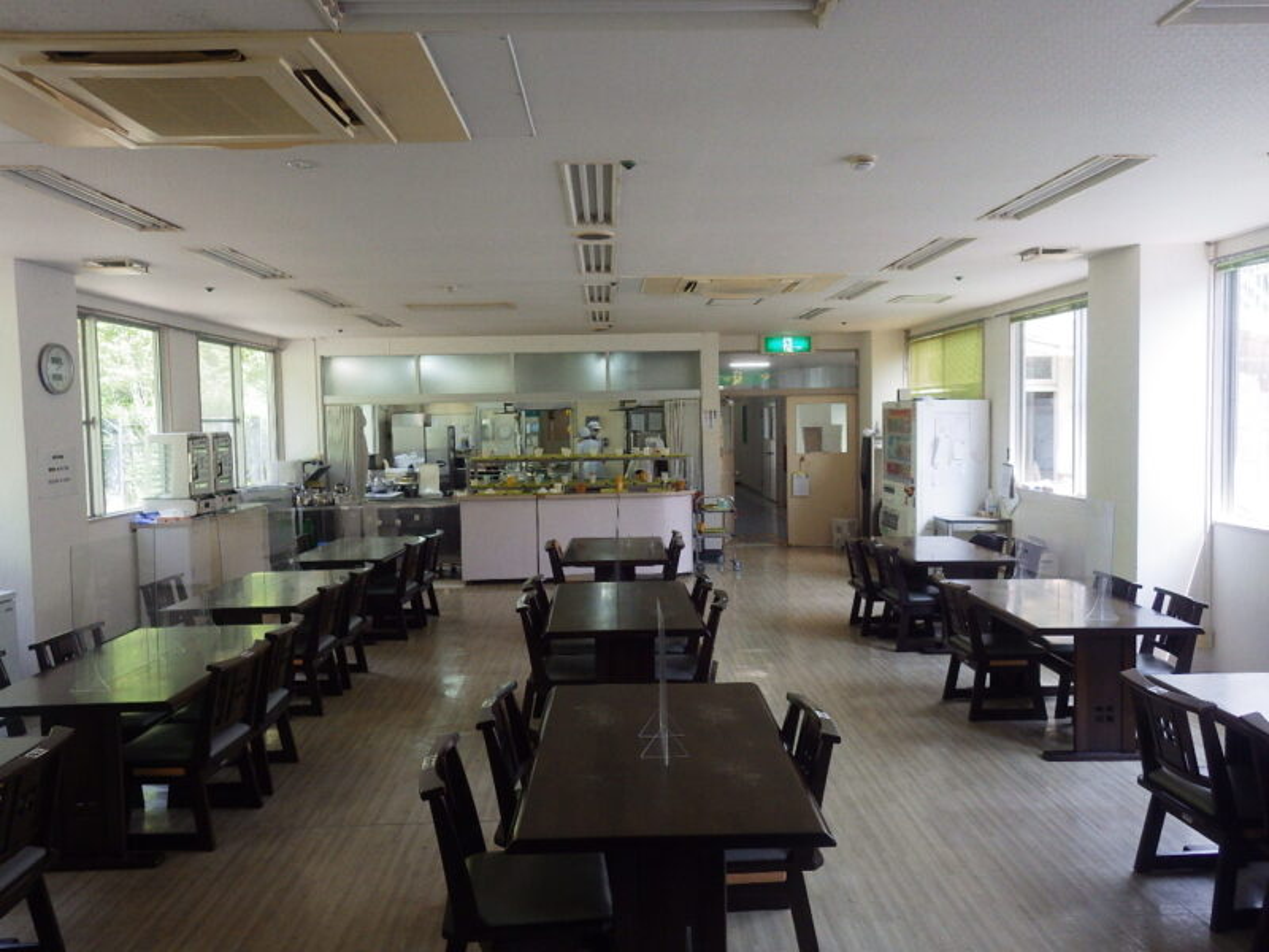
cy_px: 476
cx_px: 634
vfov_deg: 54.9
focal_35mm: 25
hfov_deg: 69.4
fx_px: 916
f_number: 2.8
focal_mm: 4.5
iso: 250
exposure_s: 1/125
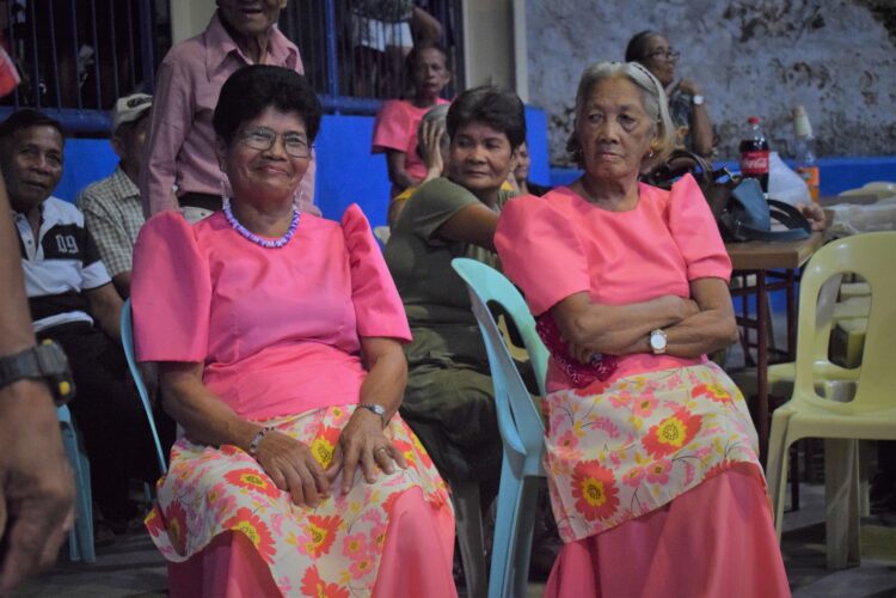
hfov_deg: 33.4
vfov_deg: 22.6
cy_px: 299
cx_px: 448
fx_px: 1493
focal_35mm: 60
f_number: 5
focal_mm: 40
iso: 3200
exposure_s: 1/50
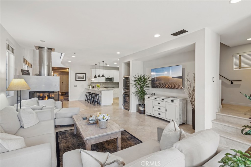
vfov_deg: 73.7
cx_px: 126
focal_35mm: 16
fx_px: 112
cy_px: 84
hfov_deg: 96.8
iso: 200
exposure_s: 1/6
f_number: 9
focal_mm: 16
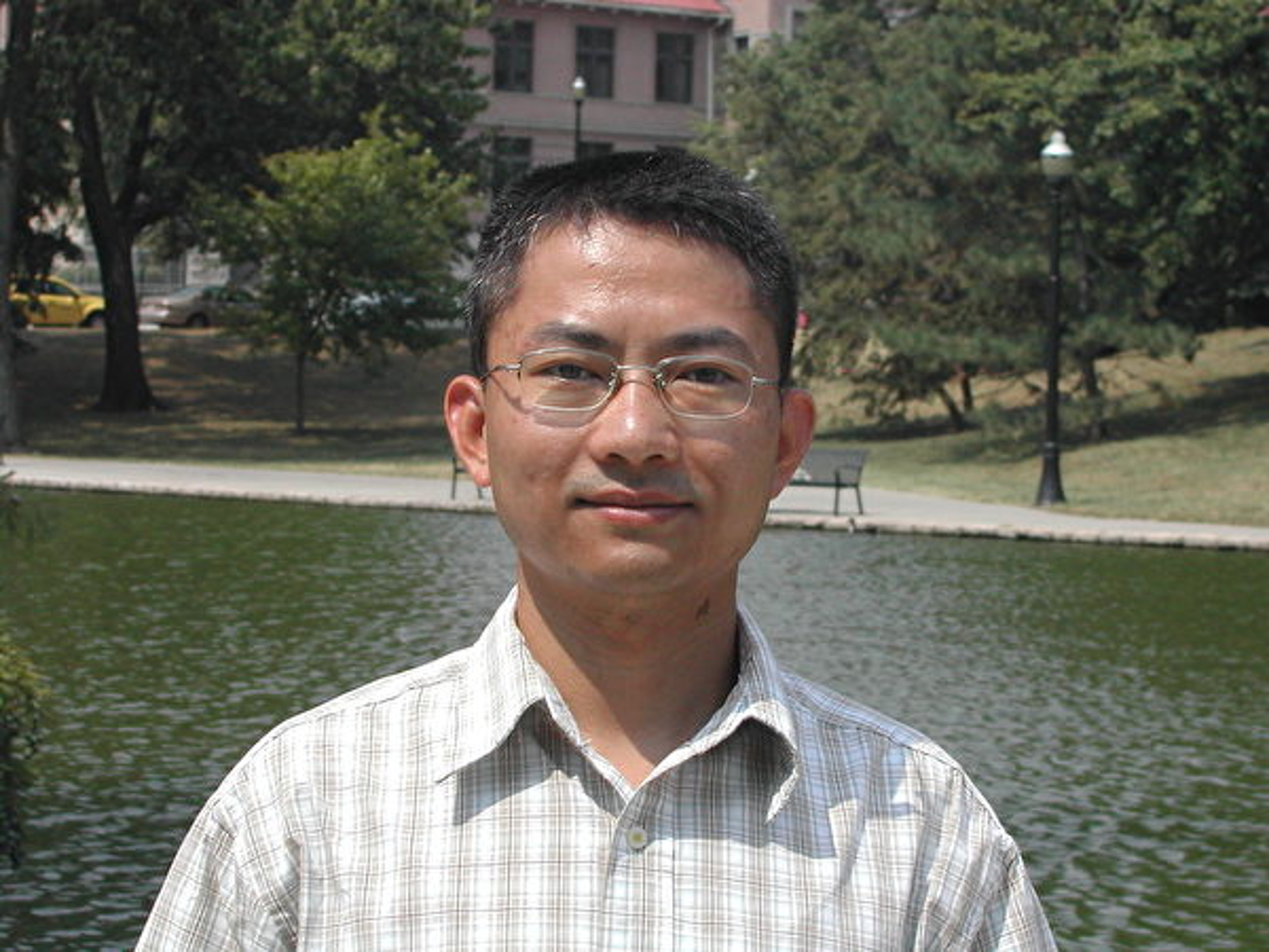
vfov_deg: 13.0
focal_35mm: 114
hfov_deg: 17.3
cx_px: 634
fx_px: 4179
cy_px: 476
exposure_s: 1/92.4
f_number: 13.4
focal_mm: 24
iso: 100
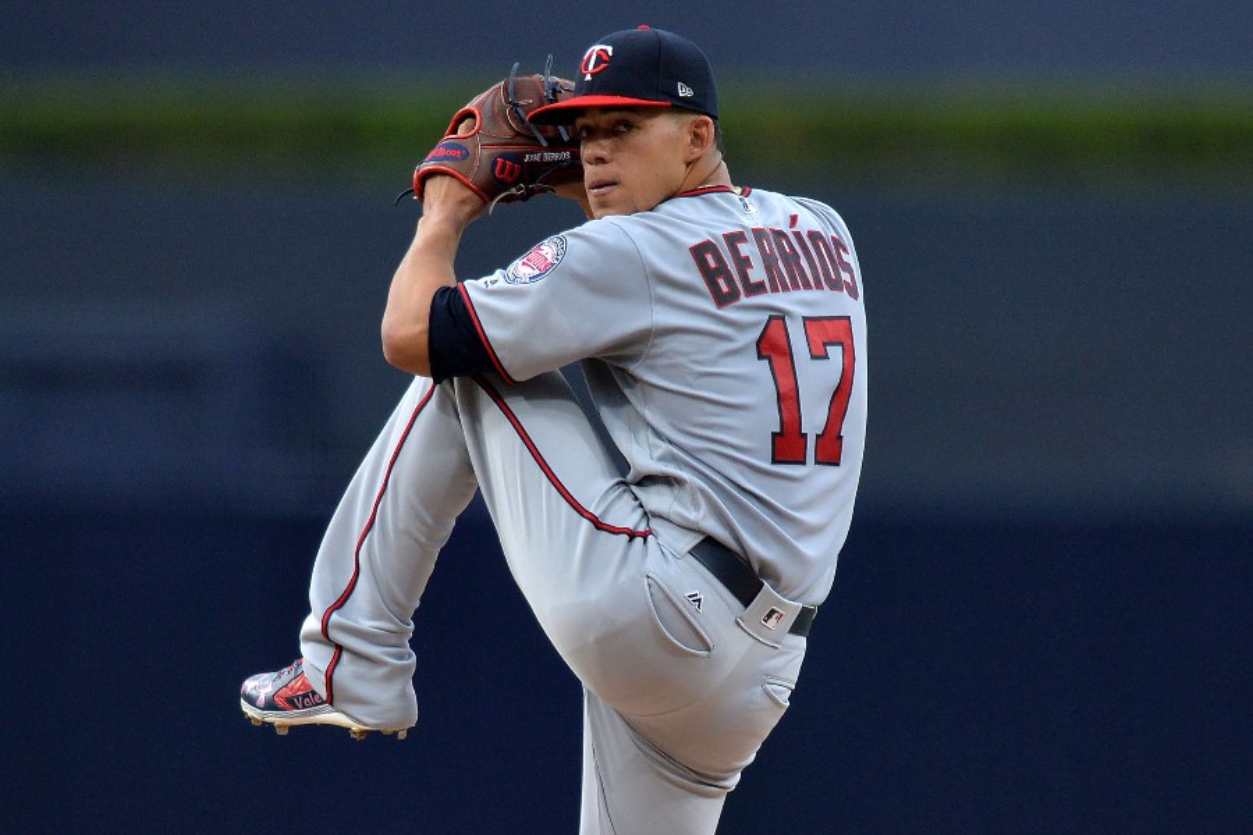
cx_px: 626
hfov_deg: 5.2
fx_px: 13921
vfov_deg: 3.4
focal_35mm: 400
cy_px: 418
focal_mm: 400
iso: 2000
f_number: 4
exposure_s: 1/4000
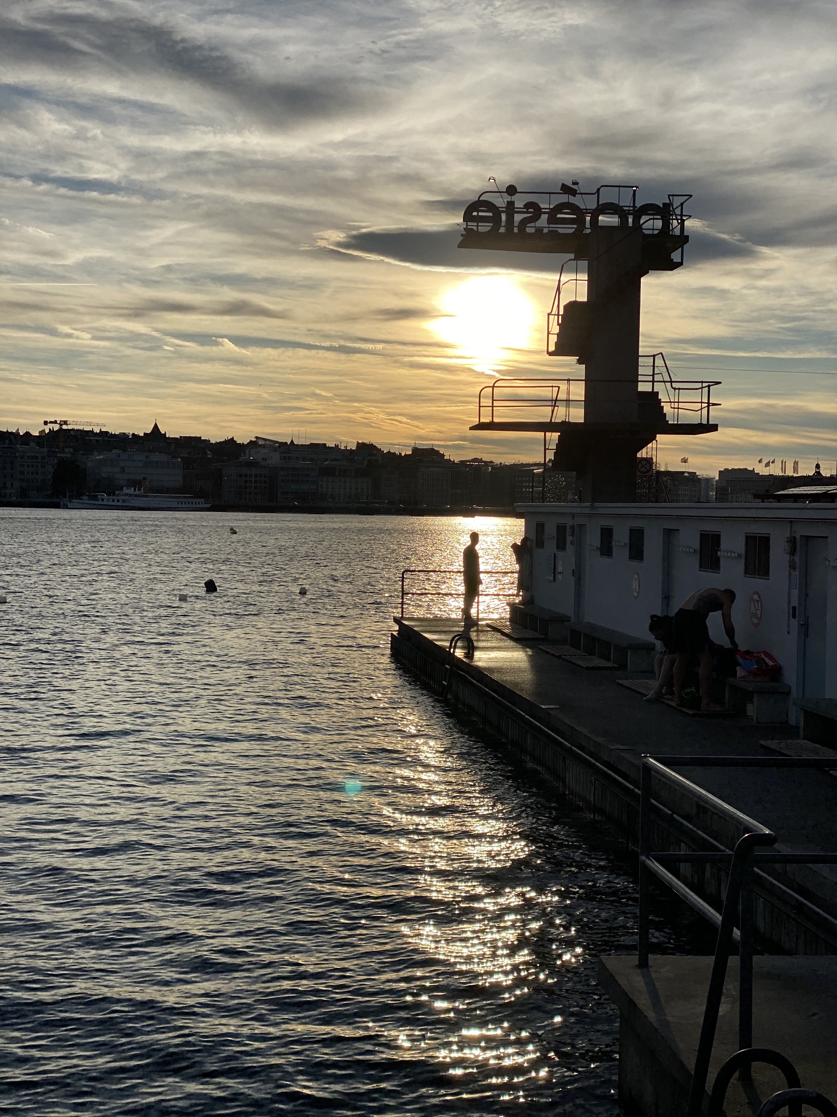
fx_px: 1676
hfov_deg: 28.0
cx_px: 418
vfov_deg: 36.8
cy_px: 558
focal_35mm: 52
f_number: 2
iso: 25
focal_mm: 6
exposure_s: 1/5988
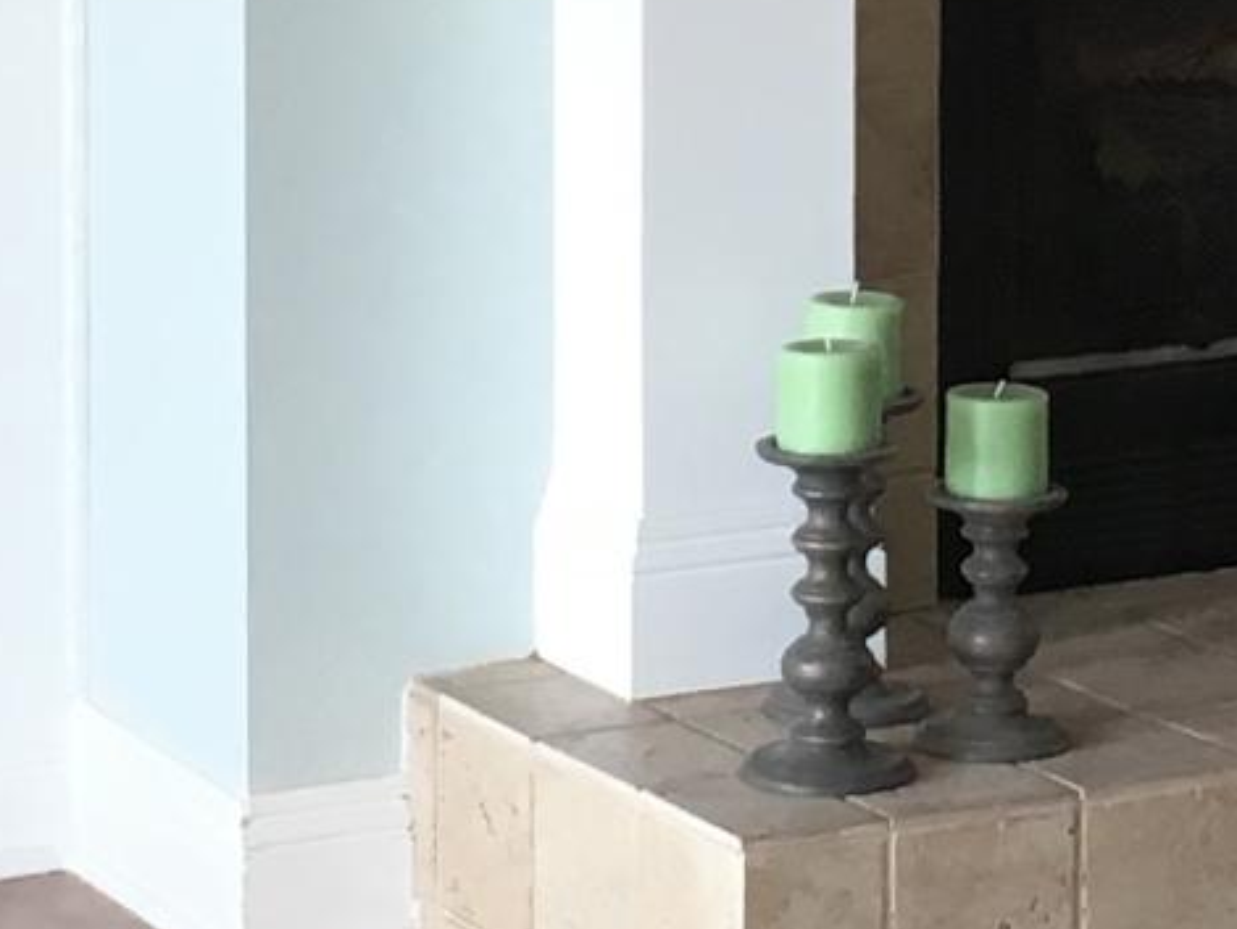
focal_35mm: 185
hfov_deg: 10.7
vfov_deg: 7.8
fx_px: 6614
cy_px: -574
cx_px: 813
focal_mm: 4.15
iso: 25
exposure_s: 1/30
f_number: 2.2
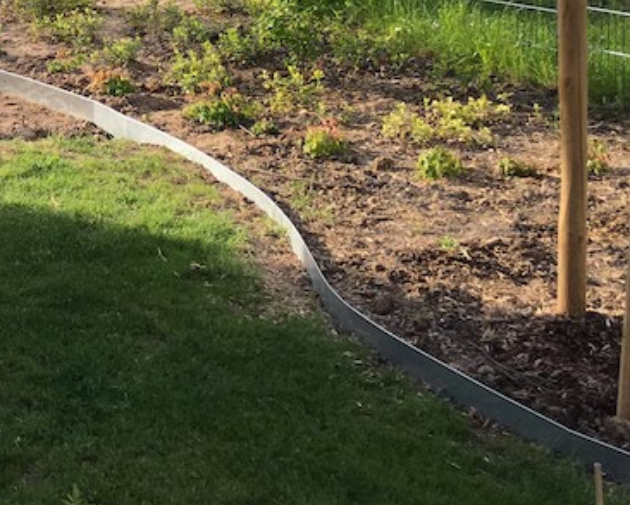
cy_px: -126
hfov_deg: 22.8
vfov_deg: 18.5
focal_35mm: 78
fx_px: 1455
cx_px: -88
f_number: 2.2
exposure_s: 1/364
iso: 25
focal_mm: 4.15
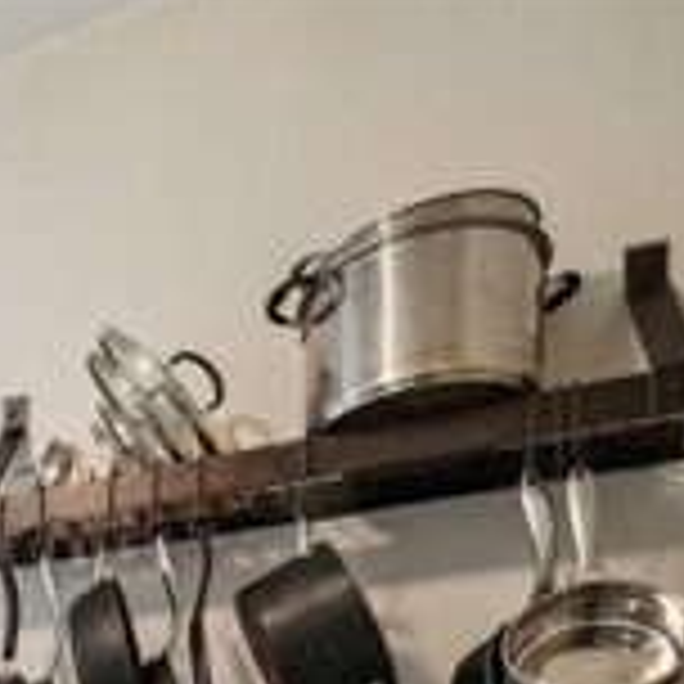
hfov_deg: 21.5
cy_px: 940
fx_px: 1118
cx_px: -558
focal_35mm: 50
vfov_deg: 27.2
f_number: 7.1
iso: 400
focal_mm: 14
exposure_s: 1/6
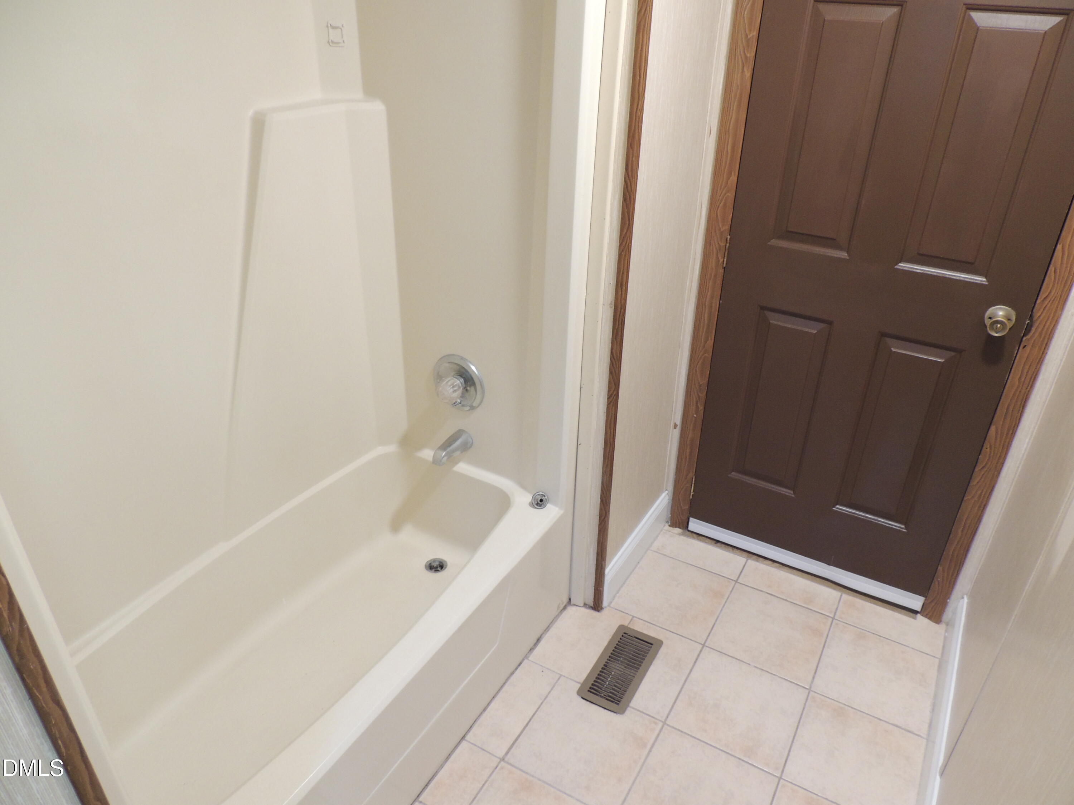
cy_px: 402
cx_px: 537
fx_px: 745
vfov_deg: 56.8
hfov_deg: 71.6
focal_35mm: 24
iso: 400
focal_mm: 4.3
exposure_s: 1/13
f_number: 3
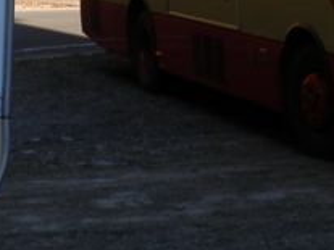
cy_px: -216
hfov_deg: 13.8
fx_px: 1379
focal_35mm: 143
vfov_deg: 9.8
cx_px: 169
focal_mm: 6.6
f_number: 3.6
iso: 80
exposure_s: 1/200
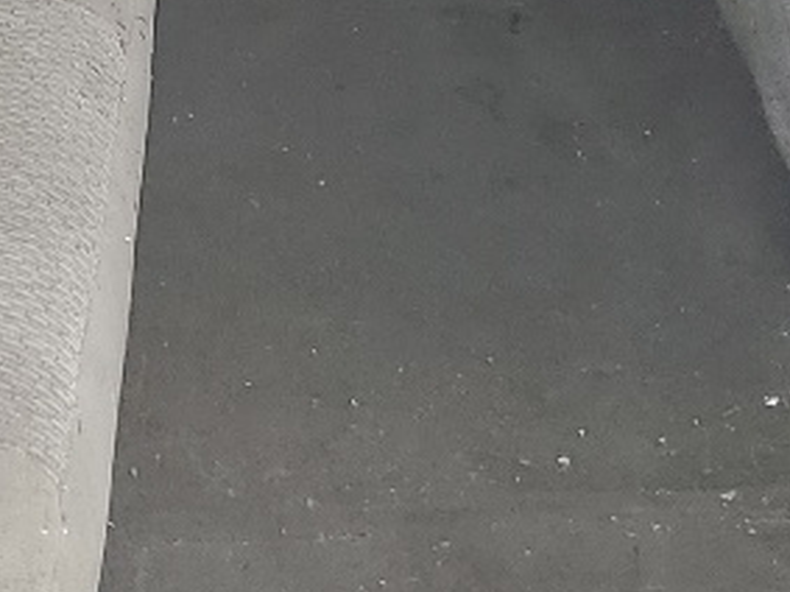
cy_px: -690
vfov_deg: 9.3
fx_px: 3353
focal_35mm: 147
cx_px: 257
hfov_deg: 13.4
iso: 51
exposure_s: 1/120
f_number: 1.5
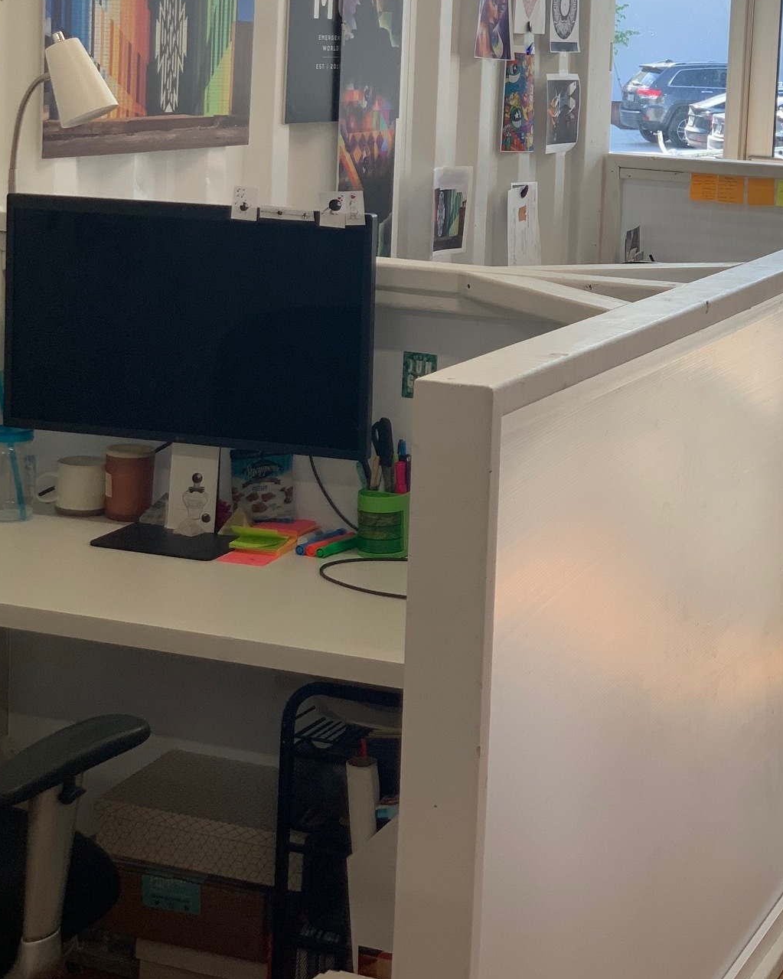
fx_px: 2318
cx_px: 483
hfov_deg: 19.1
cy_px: 234
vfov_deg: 23.6
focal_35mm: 80
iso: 40
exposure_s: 1/120
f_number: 2.4
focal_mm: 6
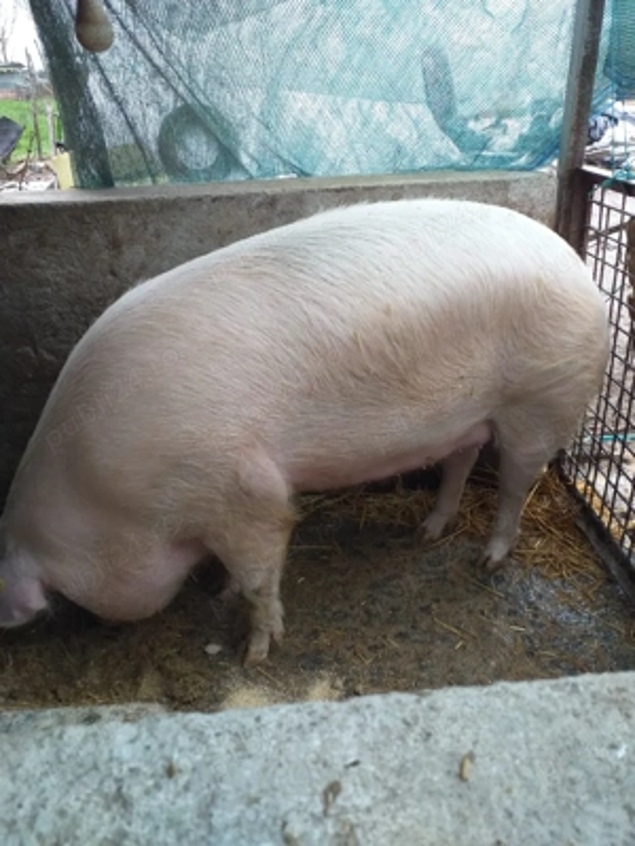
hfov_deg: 53.1
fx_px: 636
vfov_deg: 67.3
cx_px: 318
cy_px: 423
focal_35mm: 26
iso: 100
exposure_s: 1/50
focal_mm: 3.6
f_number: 1.9
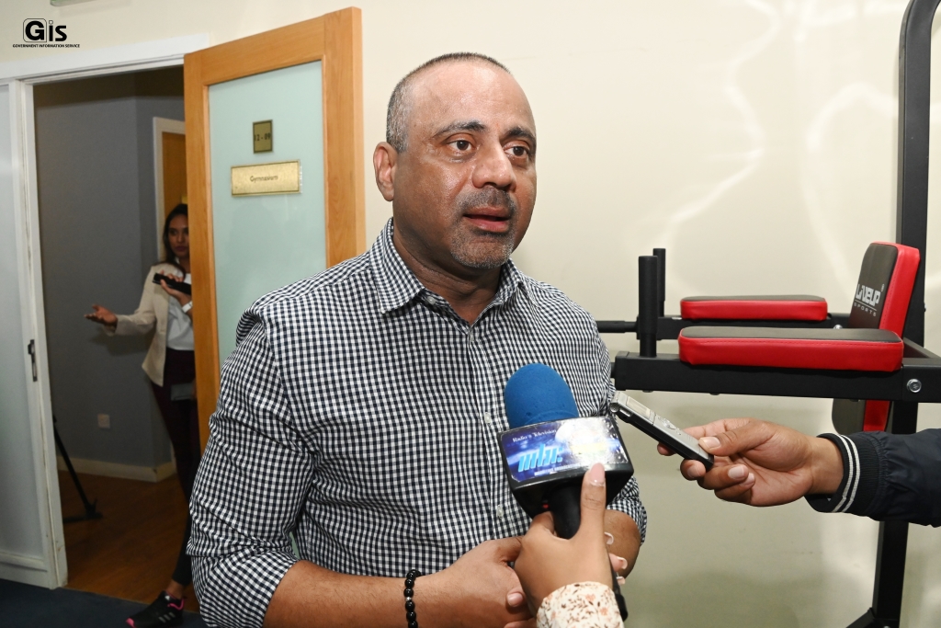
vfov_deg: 46.4
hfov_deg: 65.5
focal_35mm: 28
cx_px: 470
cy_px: 314
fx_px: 732
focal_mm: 28
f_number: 9
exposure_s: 1/200
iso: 5000
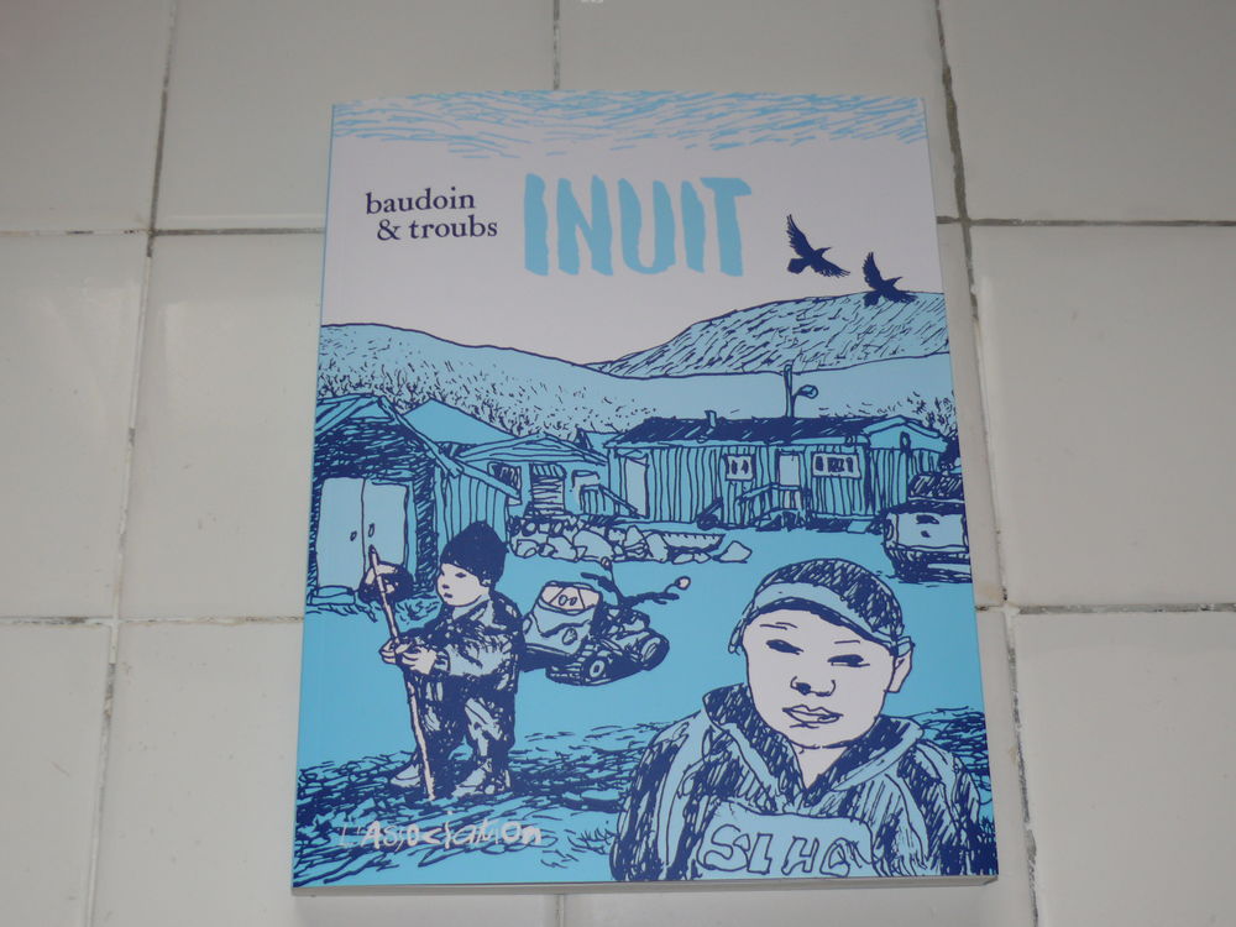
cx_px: 618
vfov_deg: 28.0
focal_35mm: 52
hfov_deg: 36.8
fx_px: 1857
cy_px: 464
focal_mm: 9.7
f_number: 3.2
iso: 100
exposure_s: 1/30
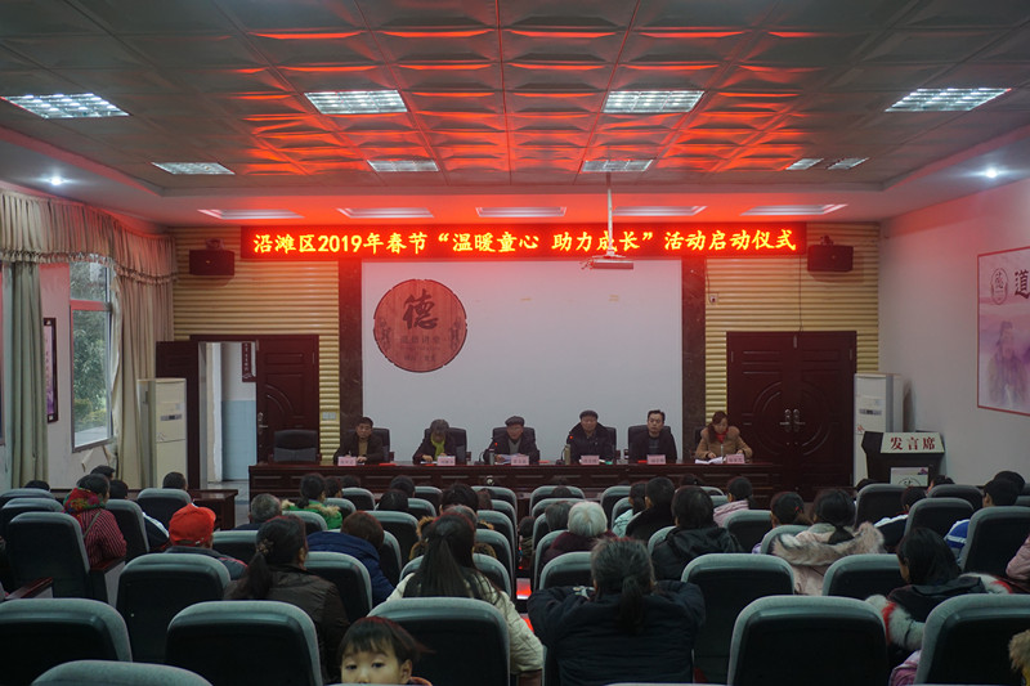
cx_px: 515
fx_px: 987
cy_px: 343
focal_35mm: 34
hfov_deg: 55.1
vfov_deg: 38.3
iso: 500
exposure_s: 1/50
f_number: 4
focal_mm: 23
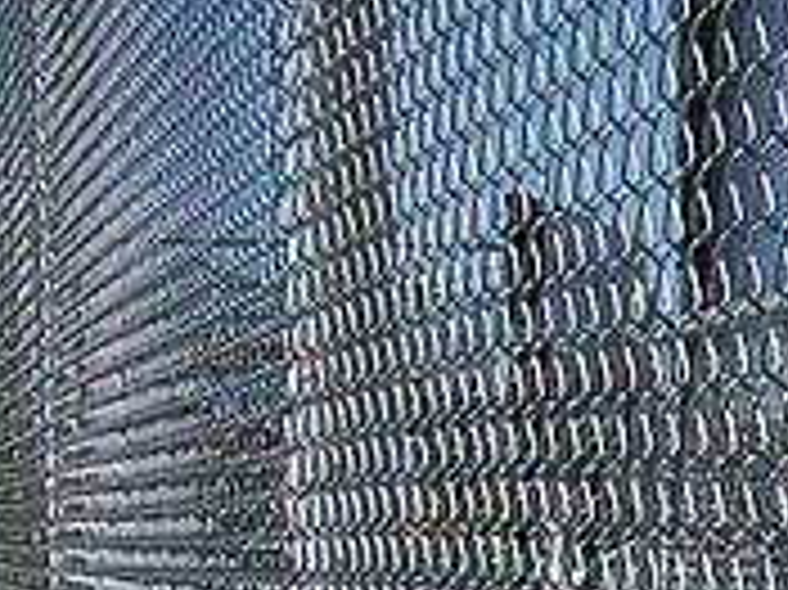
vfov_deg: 8.7
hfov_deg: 11.1
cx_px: 1477
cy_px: 946
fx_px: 3753
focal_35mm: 165
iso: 80
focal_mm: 6
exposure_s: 1/957
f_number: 4.8
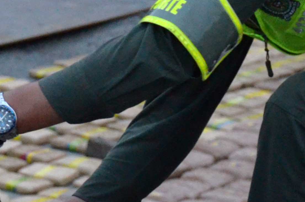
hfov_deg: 7.7
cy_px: 60
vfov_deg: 5.1
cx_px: -17
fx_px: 2257
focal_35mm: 267
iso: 3200
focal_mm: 40
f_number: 4.5
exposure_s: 1/160
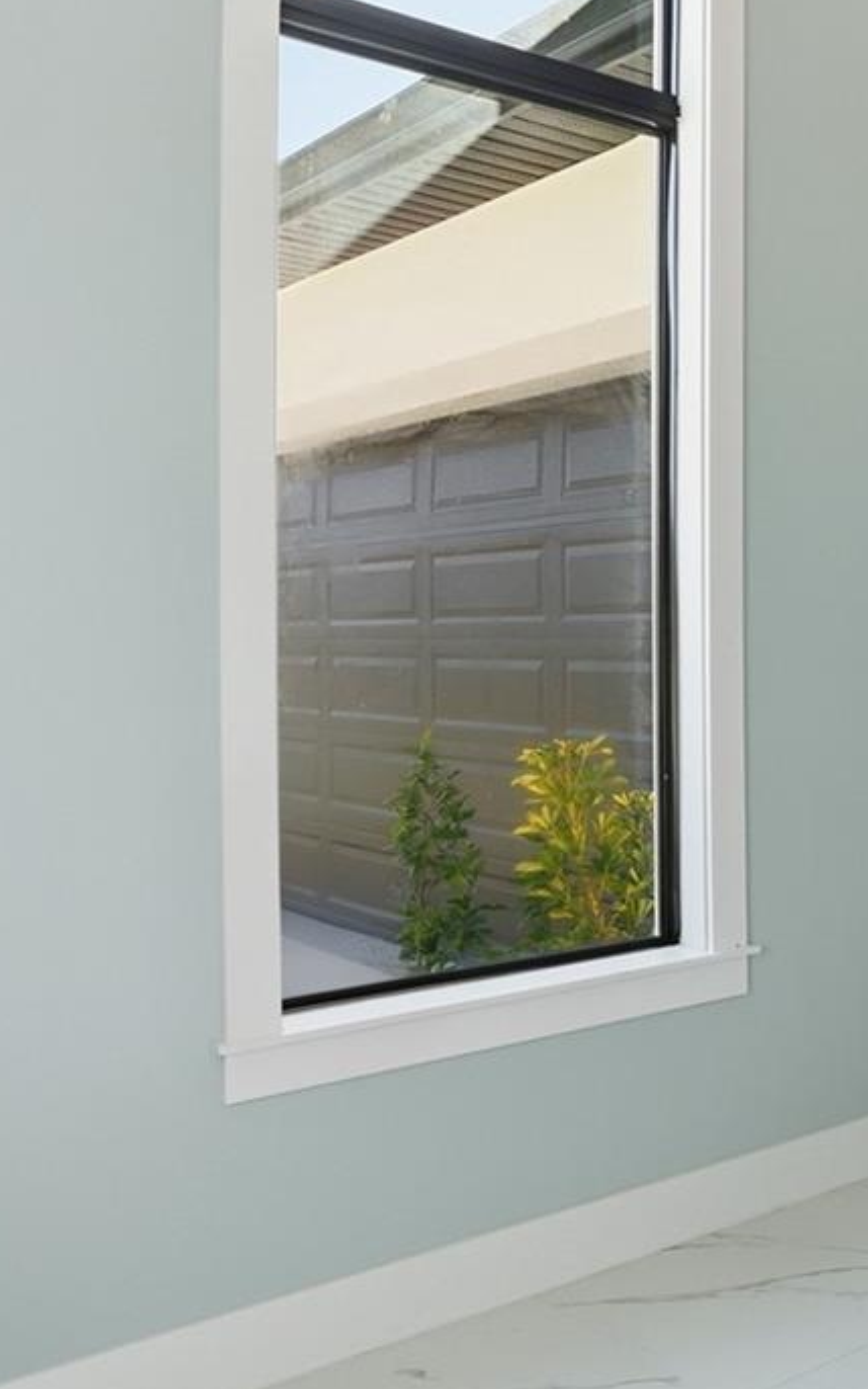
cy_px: 636
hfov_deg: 28.1
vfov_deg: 51.5
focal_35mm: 38
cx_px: 1111
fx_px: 1438
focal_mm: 16
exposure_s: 1/640
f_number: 9
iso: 400
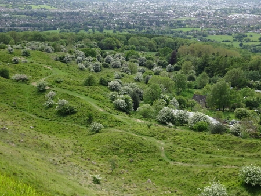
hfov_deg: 39.6
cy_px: 98
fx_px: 362
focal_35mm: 48
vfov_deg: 30.3
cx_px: 130
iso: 80
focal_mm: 8.18
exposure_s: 1/250
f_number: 4.5
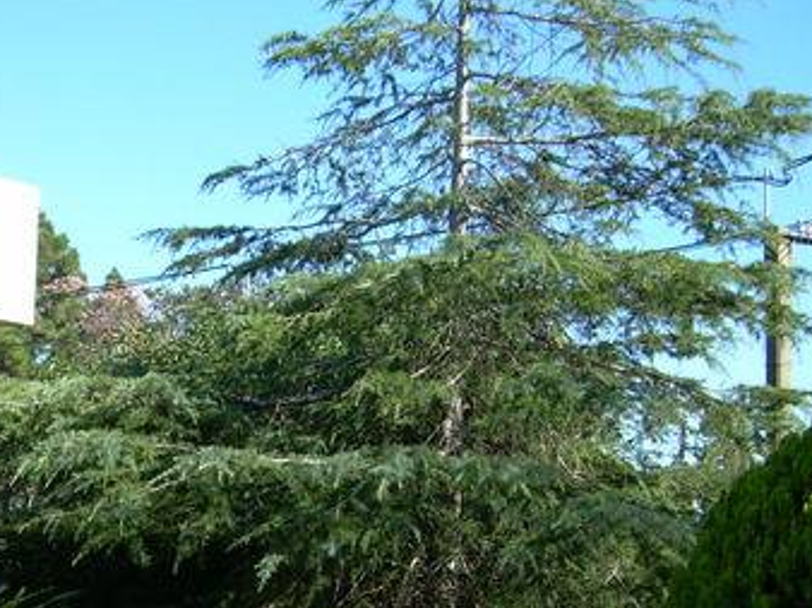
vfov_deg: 19.9
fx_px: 1688
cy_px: 570
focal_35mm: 72
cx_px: 195
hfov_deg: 26.7
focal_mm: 6.3
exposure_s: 1/458
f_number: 2.8
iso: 50
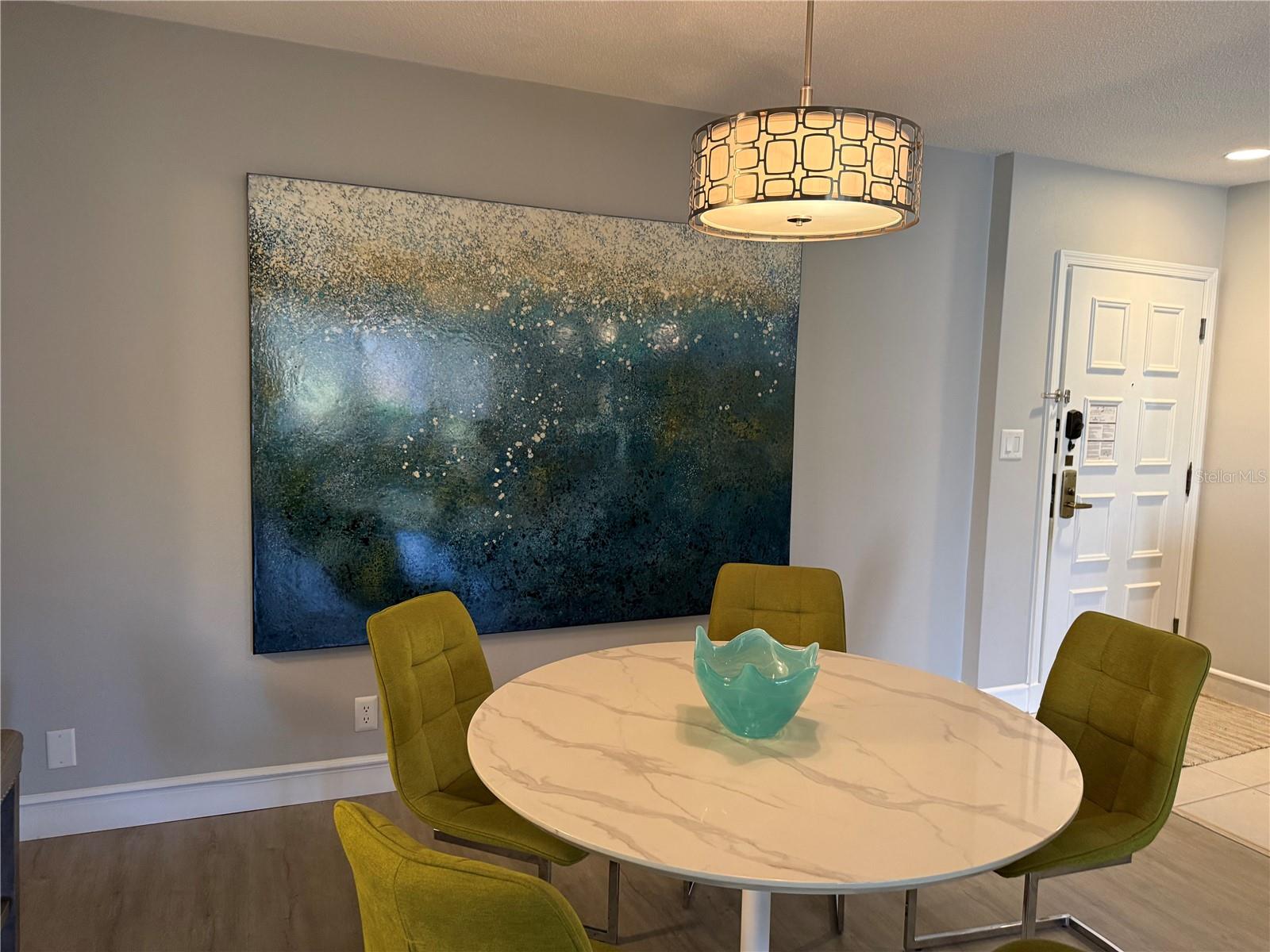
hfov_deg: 71.6
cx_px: 635
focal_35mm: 24
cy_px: 476
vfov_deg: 56.8
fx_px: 881
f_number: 1.78
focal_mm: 6.76
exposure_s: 1/60
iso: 320
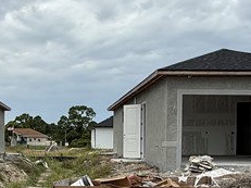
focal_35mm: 62
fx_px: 449
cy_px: 161
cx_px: 64
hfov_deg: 30.7
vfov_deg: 23.2
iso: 50
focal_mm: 2.22
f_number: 2.2
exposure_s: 1/1901
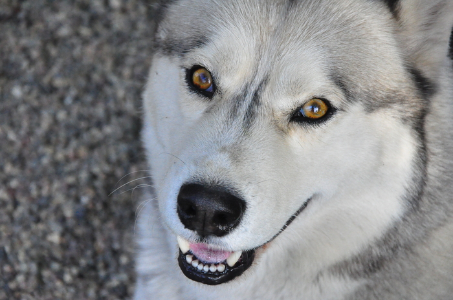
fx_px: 1978
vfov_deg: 8.7
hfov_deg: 13.1
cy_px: 150
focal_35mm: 158
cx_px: 226
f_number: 8
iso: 3200
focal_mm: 105
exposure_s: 1/1000
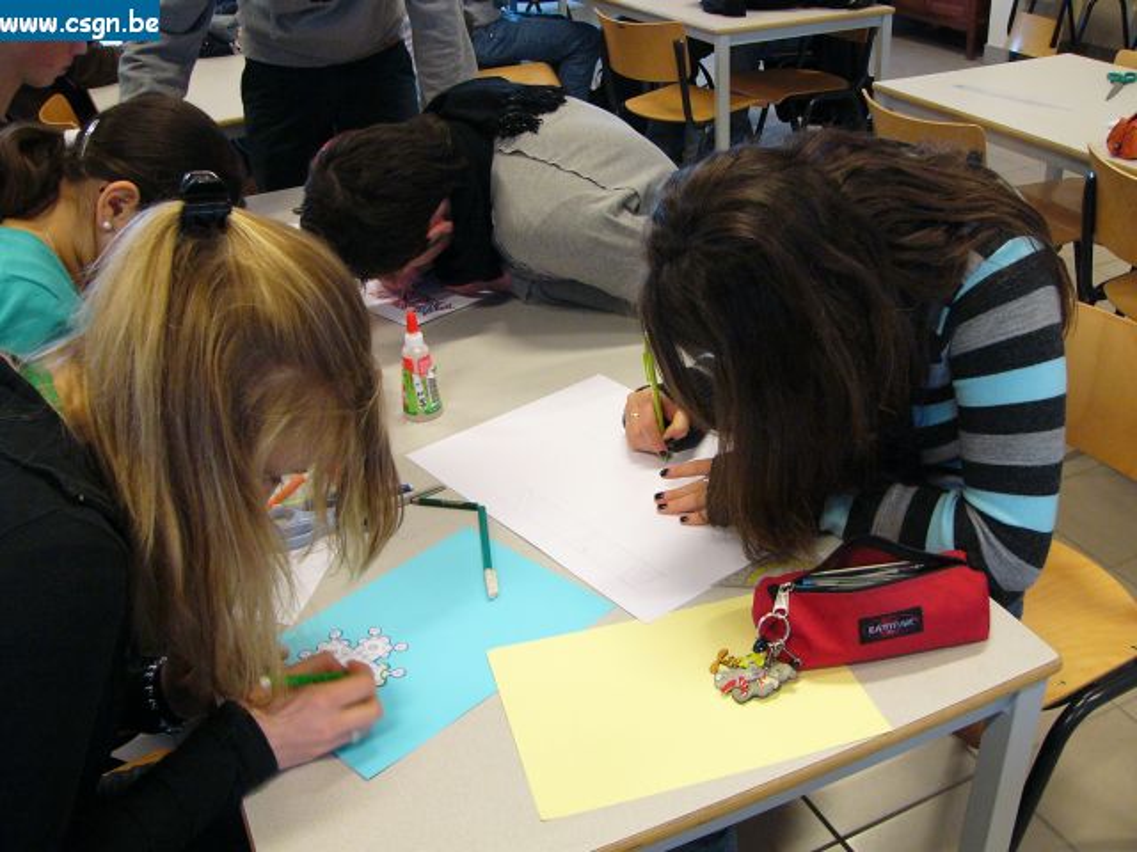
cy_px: 426
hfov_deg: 51.4
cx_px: 568
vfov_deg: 39.7
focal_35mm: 36
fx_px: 1182
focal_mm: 6
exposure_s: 1/25
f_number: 2.8
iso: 200
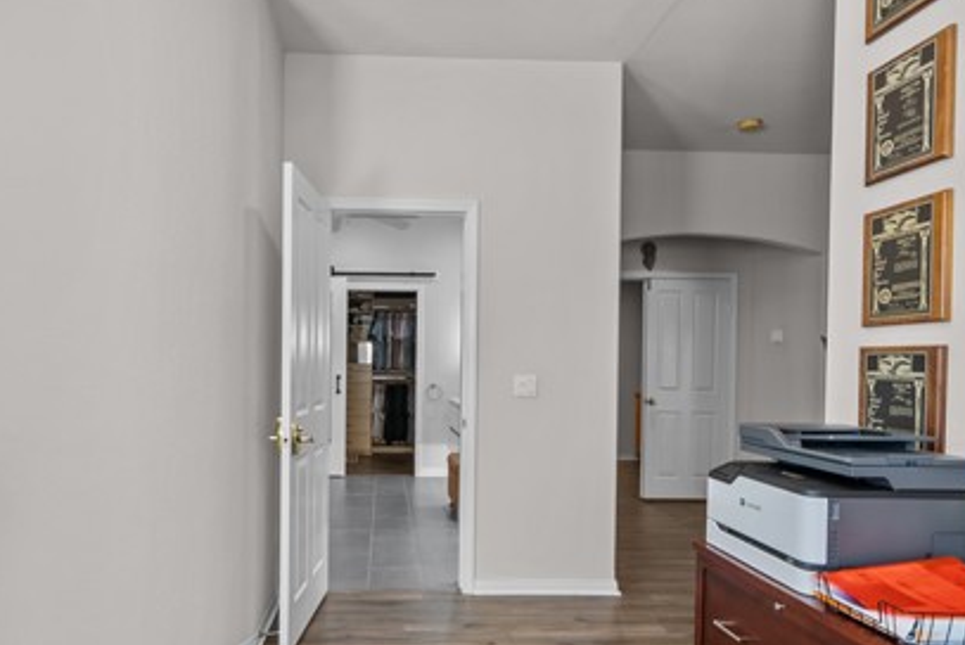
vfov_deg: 57.0
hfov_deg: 77.6
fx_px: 590
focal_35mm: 22
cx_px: 384
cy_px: 376
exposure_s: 1
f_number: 9
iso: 100
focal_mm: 14
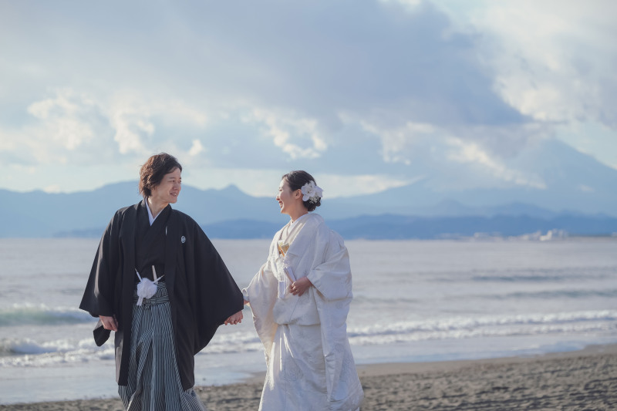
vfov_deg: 11.3
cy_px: 206
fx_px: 2073
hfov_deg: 16.9
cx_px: 308
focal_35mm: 121
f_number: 3.2
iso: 160
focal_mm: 80.4
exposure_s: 1/1100
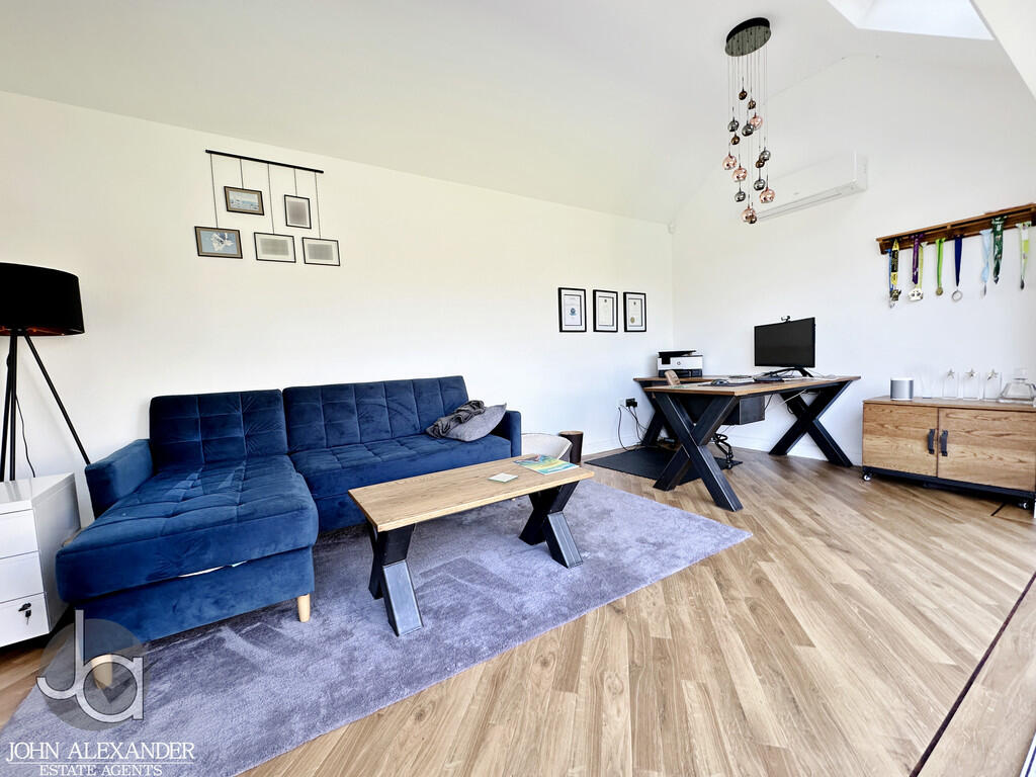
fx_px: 419
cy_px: 388
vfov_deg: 85.7
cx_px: 518
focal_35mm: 14
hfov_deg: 102.1
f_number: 2.2
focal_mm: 2.22
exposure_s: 1/99
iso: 64
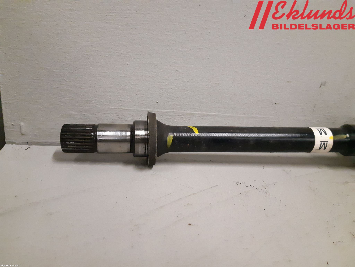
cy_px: 134
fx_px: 267
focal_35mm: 26
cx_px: 178
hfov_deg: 67.3
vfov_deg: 53.1
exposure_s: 1/224
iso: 800
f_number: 1.7
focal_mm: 3.93
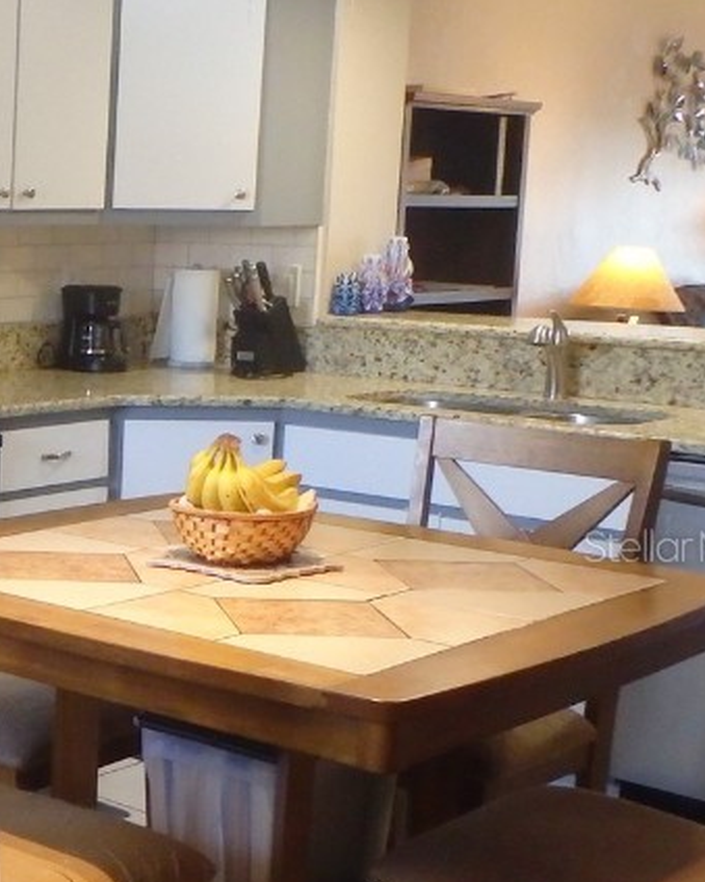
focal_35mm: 66
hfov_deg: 20.5
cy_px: 545
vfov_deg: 28.6
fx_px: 1722
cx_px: -285
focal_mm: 5
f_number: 3.9
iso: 800
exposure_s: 1/50
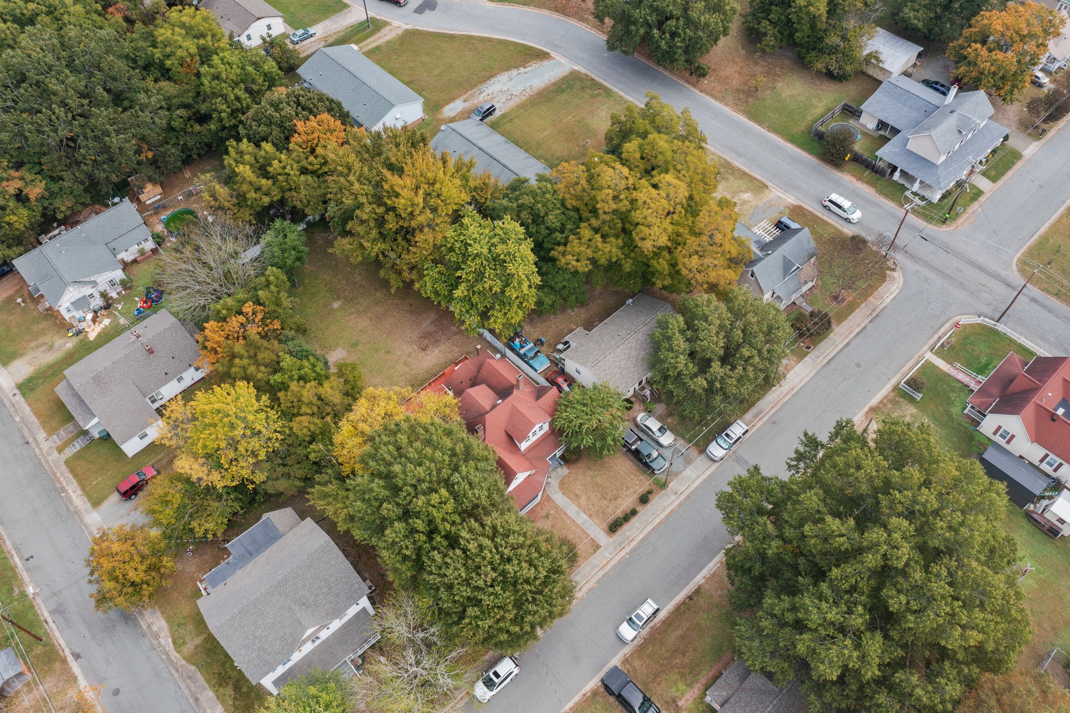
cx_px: 535
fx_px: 832
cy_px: 356
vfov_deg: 46.4
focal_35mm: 28
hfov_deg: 65.5
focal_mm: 10.26
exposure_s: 1/200
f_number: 4.5
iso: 100
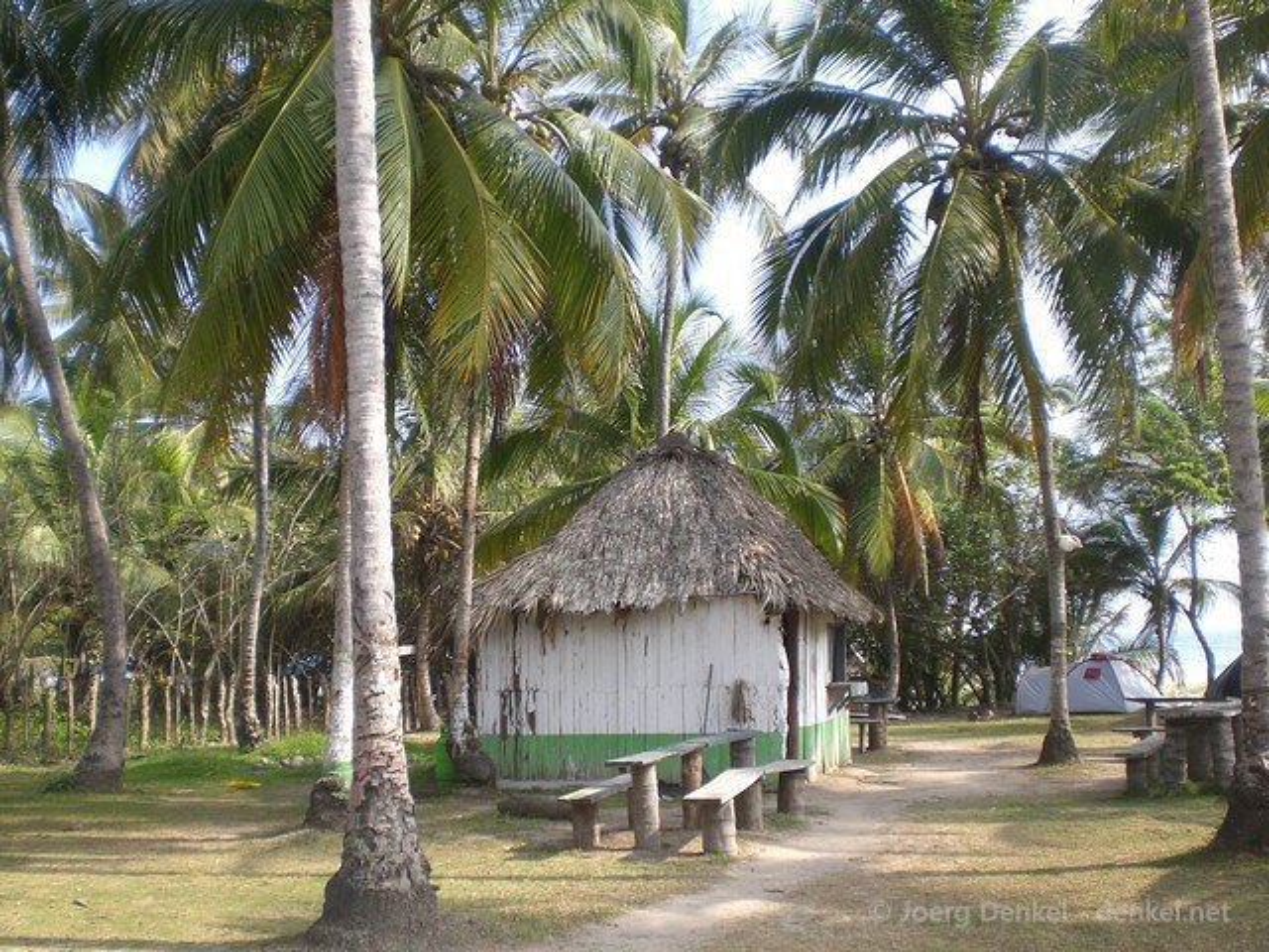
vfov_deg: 37.7
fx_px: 1393
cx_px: 634
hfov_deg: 49.0
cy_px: 476
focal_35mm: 38
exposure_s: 1/250
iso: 50
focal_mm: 6.3
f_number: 3.1
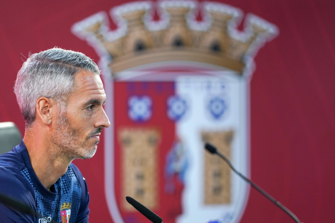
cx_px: 168
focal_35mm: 159
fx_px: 1479
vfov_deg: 8.6
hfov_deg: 12.9
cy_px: 112
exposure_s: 1/200
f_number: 2.8
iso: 1250
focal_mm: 159
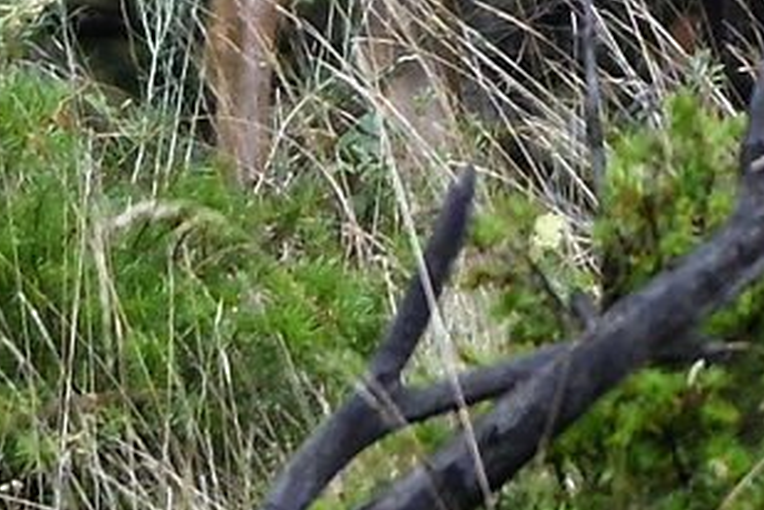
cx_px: 1147
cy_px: -735
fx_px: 98760
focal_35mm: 4654
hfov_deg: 0.4
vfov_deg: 0.3
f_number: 4
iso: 1000
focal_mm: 300
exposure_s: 1/3200
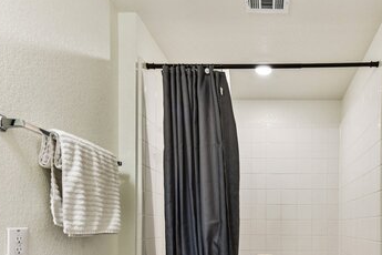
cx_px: 267
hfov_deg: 66.7
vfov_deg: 45.4
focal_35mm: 26
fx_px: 276
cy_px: 225
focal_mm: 14
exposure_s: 1/25
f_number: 8
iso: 400
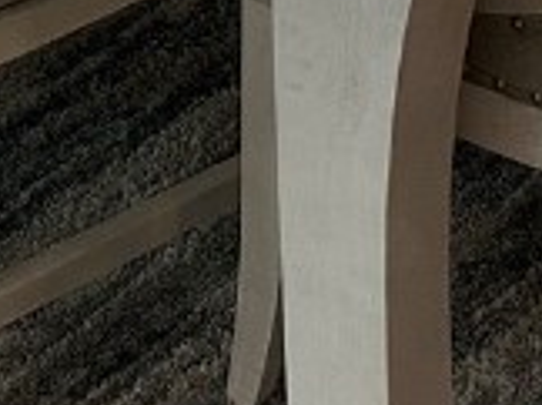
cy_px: -750
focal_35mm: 152
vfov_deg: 8.4
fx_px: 2376
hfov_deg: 12.8
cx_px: -70
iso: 200
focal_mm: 6.86
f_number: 1.78
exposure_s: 1/120
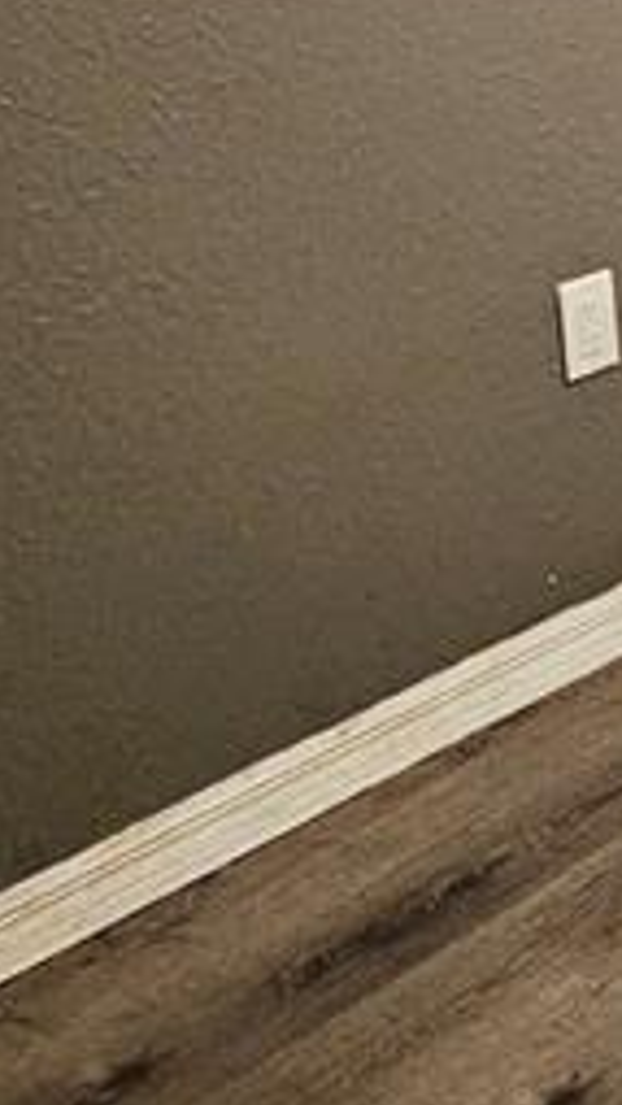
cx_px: 1035
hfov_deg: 15.9
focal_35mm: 67
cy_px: -26
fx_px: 1963
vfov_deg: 29.2
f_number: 2.2
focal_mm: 2.2
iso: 640
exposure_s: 1/24
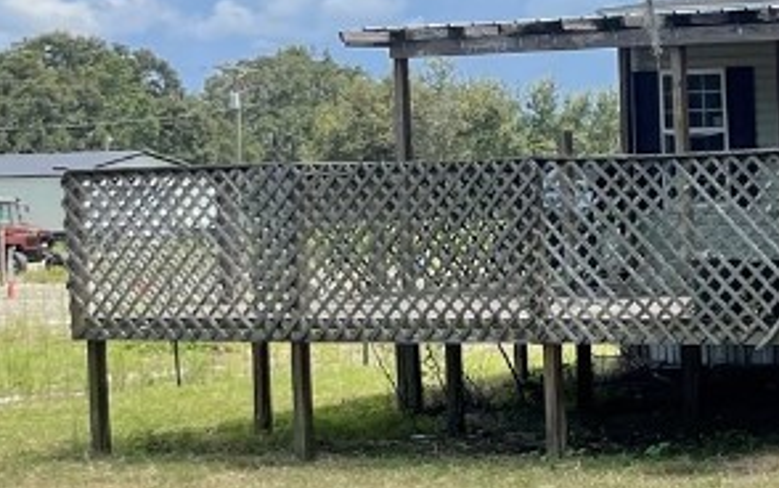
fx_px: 2039
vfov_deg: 13.6
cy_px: 313
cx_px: 1306
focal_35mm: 96
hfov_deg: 18.1
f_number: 1.6
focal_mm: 5.1
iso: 32
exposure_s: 1/2049
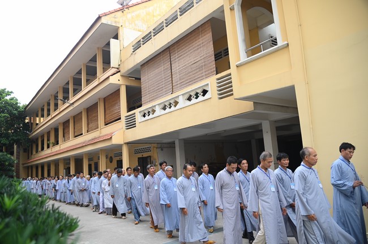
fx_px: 286
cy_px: 122
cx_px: 184
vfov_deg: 46.3
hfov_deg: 65.5
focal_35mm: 28
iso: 800
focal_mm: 28
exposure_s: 1/400
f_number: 4
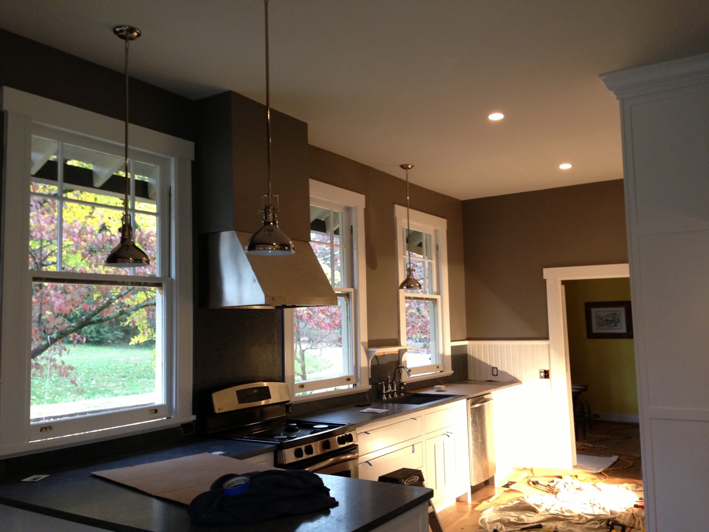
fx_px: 676
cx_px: 354
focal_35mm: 33
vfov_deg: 43.0
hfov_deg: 55.3
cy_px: 266
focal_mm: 4.13
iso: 125
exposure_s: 1/20
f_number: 2.4
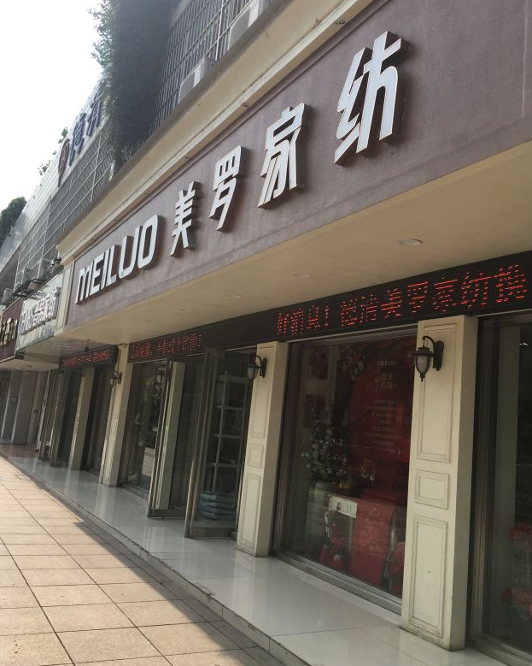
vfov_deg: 57.2
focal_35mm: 31
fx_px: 610
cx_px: 262
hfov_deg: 47.1
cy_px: 330
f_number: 2.2
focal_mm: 4.15
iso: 25
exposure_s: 1/1282
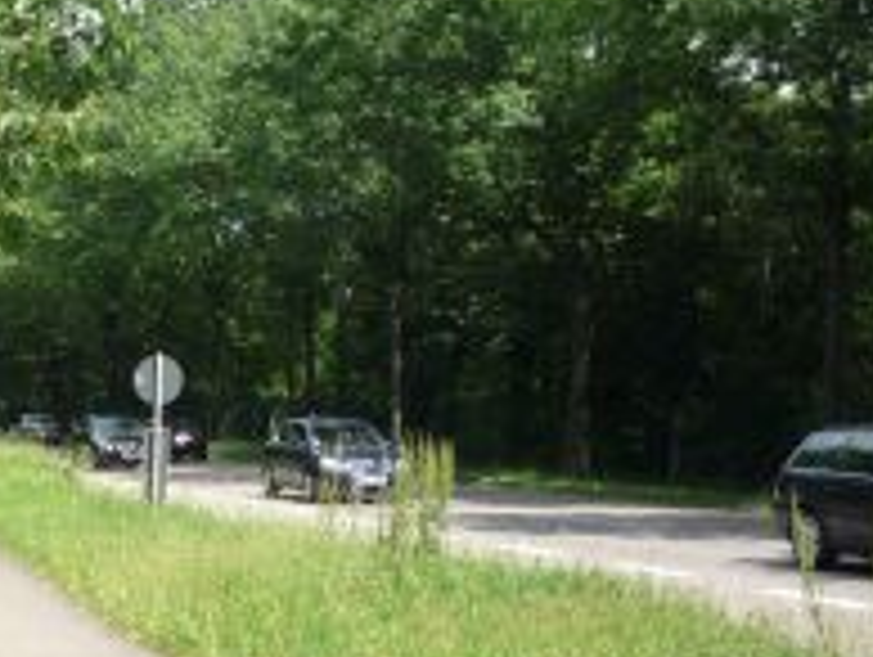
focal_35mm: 79
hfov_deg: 23.1
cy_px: 594
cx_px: -112
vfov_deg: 18.4
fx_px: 1995
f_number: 4
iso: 100
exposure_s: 1/320
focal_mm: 5.2
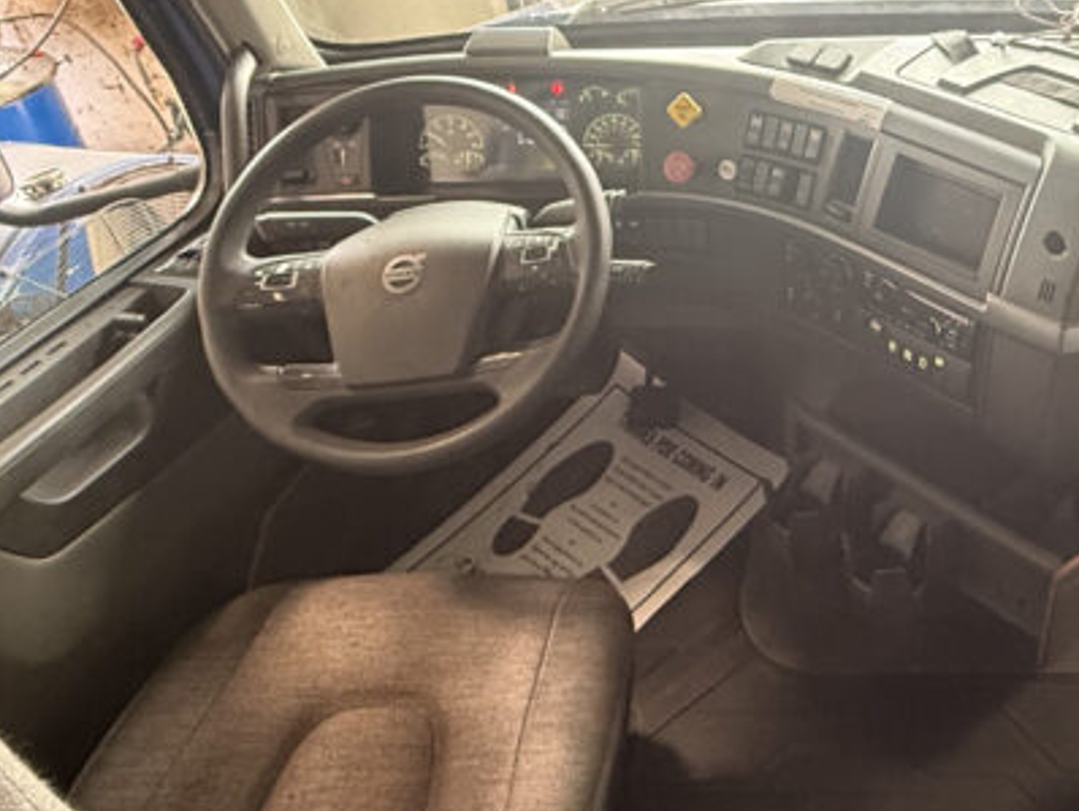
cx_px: 971
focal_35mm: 36
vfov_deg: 38.2
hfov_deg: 46.4
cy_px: 157
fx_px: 1123
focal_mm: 2.22
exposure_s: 1/60
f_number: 2.2
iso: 500
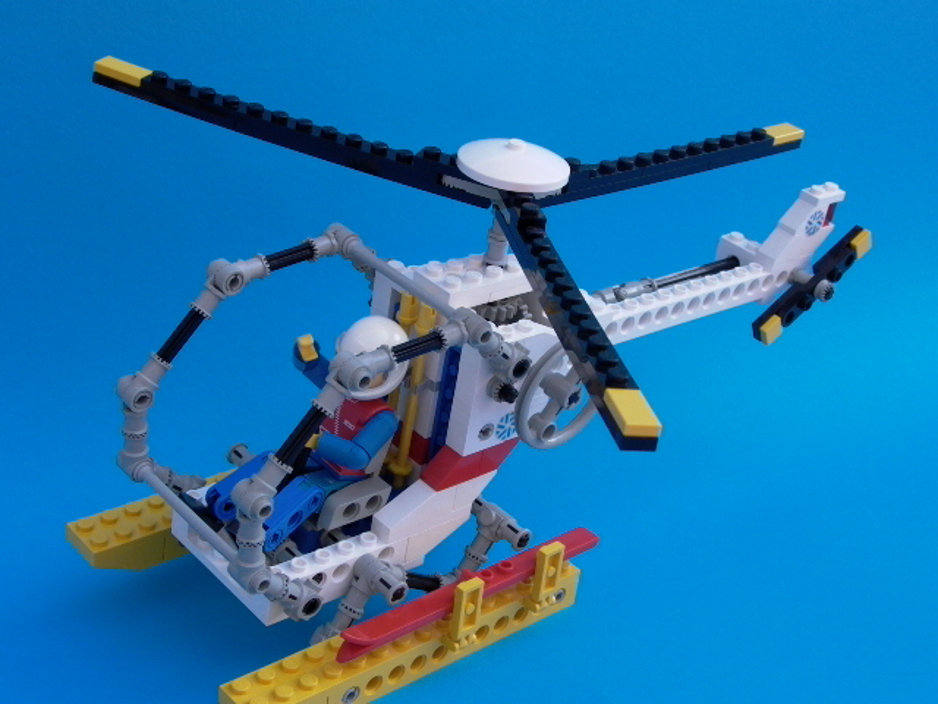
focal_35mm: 52
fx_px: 1409
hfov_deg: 36.8
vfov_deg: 28.0
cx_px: 469
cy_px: 352
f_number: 4.43
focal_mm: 11.25
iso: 100
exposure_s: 1/261
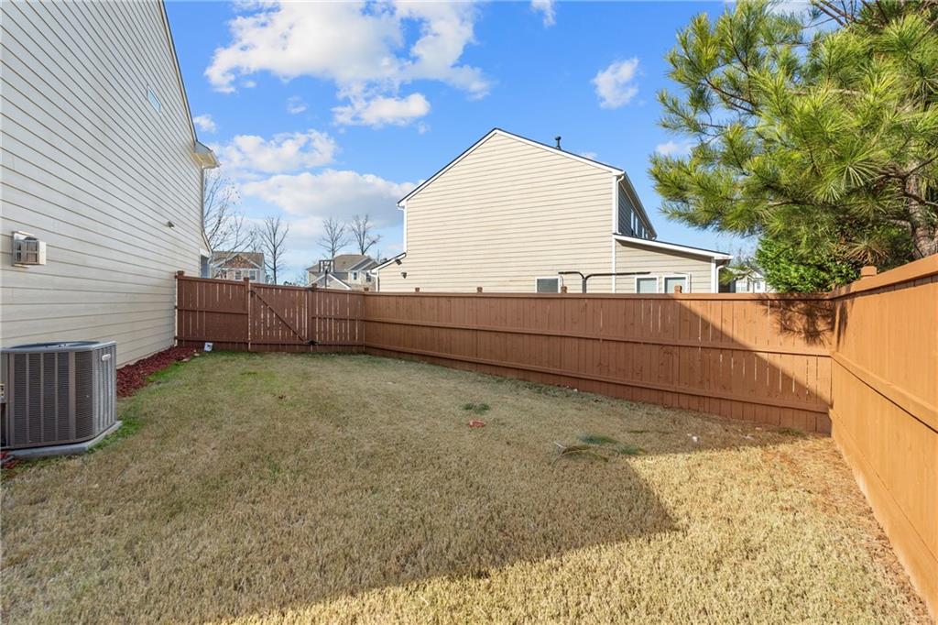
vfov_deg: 73.7
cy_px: 312
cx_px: 469
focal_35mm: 16
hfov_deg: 96.8
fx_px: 417
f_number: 7.1
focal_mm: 16
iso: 1250
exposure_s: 1/640
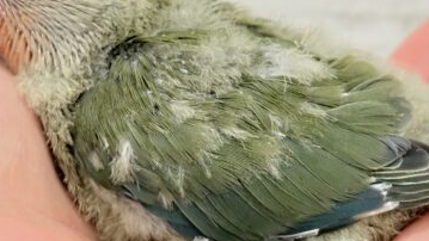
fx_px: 1149
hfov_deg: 21.1
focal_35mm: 101
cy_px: 64
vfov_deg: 12.0
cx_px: 253
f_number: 1.6
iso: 100
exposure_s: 1/100
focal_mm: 5.96
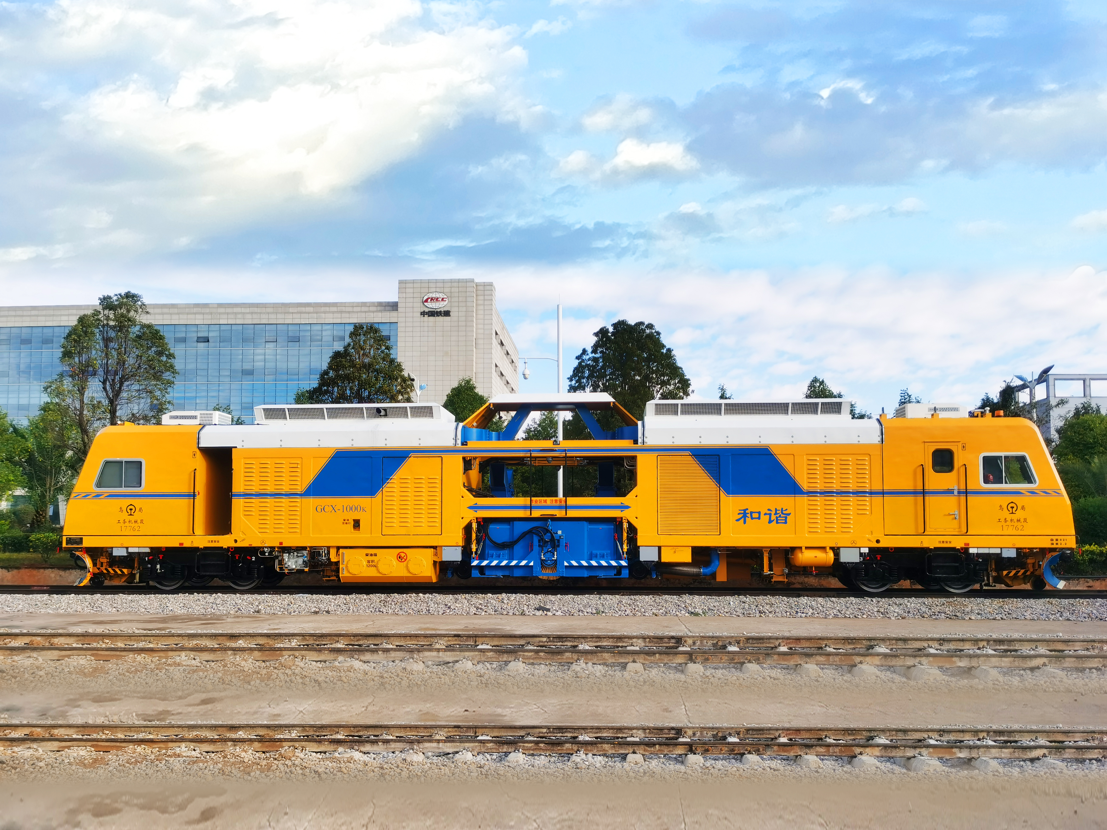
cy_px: 415
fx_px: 863
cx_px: 554
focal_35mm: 27
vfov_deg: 51.4
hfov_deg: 65.3
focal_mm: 5.56
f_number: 1.6
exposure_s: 1/2227
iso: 50
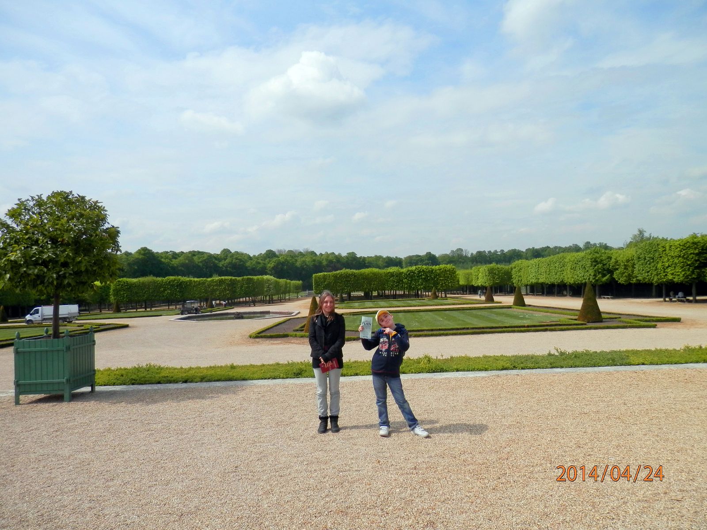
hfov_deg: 69.4
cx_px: 354
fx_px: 511
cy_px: 265
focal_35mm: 25
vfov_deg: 54.9
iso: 80
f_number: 8.7
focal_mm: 4.5
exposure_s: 1/250
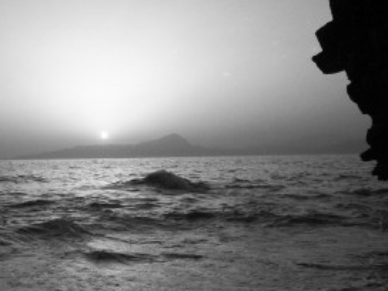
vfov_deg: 30.9
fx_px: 527
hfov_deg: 39.6
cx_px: 111
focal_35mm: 47
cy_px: 147
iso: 400
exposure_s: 1/1000
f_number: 5.5
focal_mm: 5.7
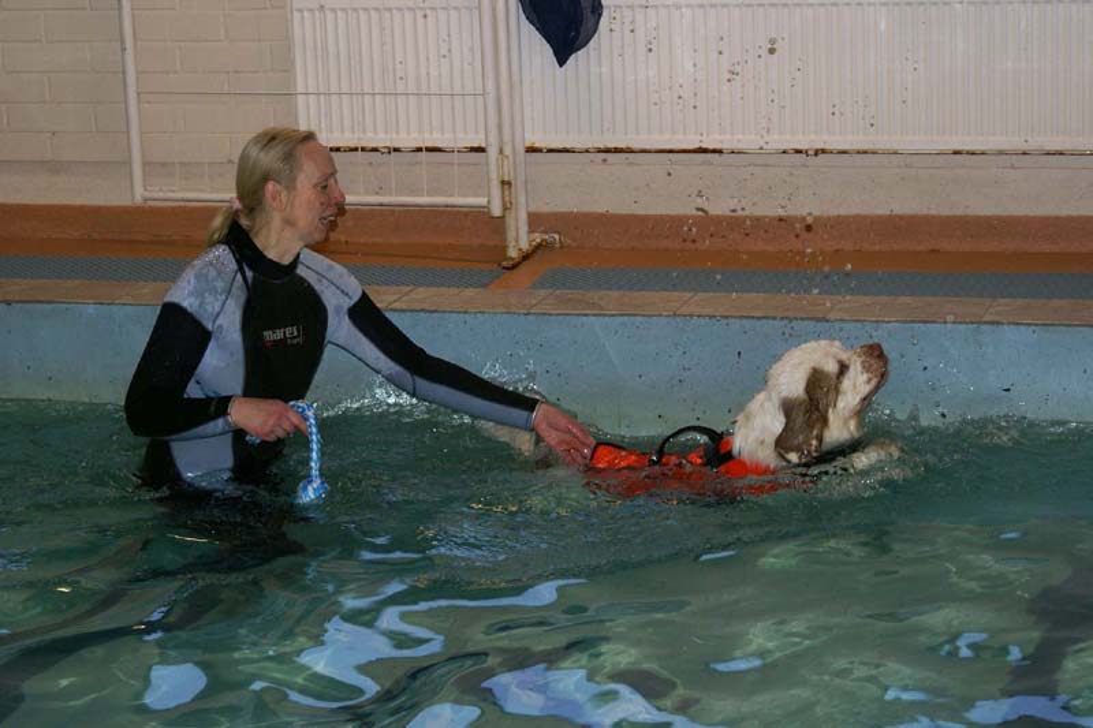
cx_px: 546
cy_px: 364
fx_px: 2732
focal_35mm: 90
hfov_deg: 22.6
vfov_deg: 15.2
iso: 400
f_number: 5.6
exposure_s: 1/100
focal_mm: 60
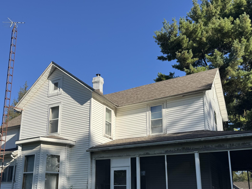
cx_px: 103
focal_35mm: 37
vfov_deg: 38.0
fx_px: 269
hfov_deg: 49.9
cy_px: 135
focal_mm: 6.76
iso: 80
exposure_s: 1/3597
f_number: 1.78
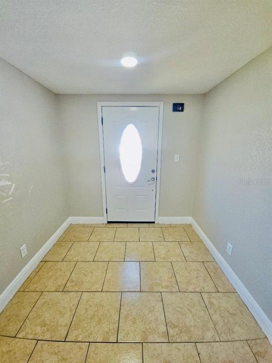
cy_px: 182
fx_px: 136
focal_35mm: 13
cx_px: 136
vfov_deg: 106.2
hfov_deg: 89.9
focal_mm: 2.2
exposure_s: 1/60.2
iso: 118
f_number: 2.2
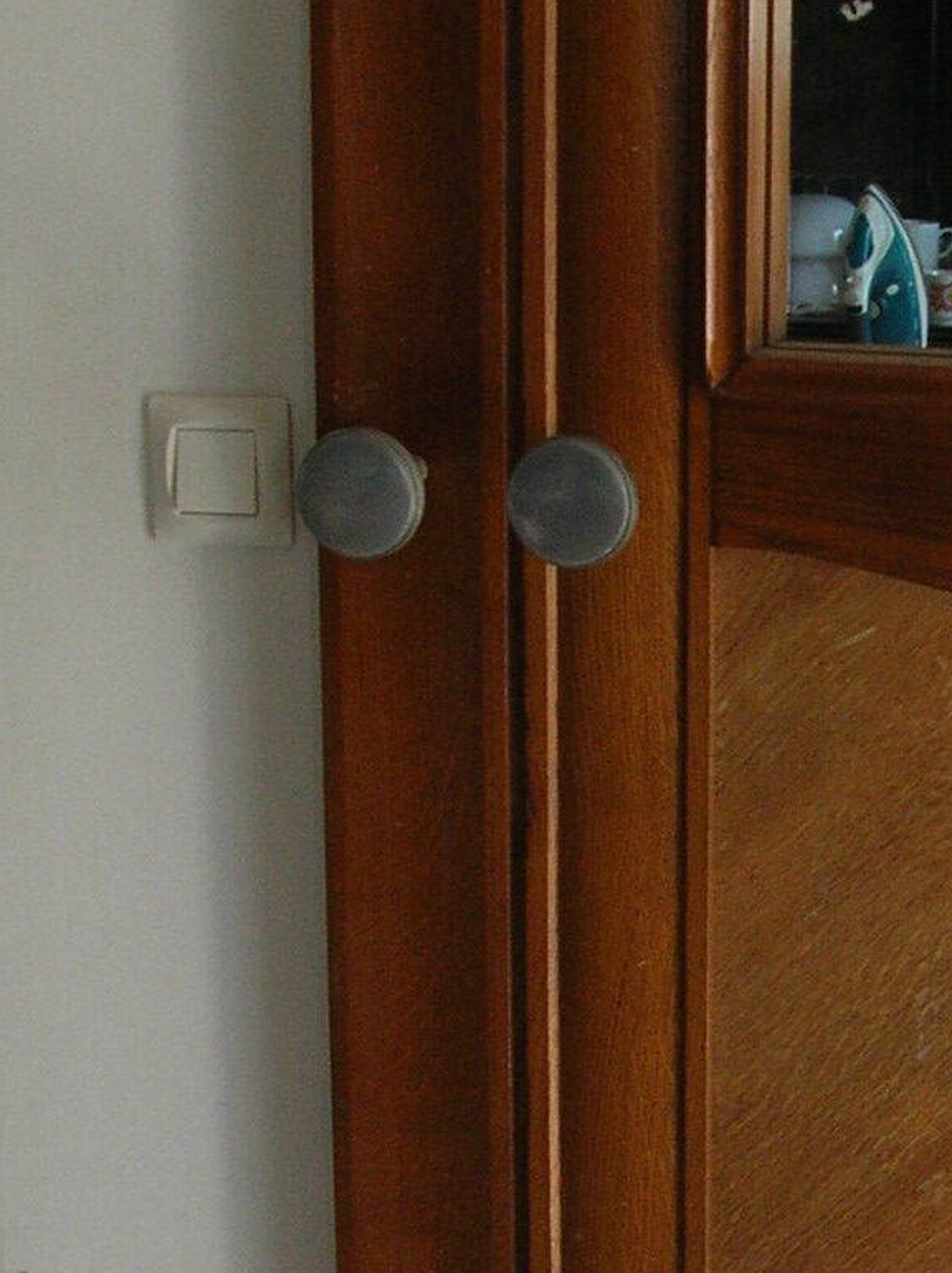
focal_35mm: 104
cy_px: 1050
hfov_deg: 13.8
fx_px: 3820
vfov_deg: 18.7
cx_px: 1162
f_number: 2.8
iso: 50
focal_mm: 5.8
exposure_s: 1/30.6
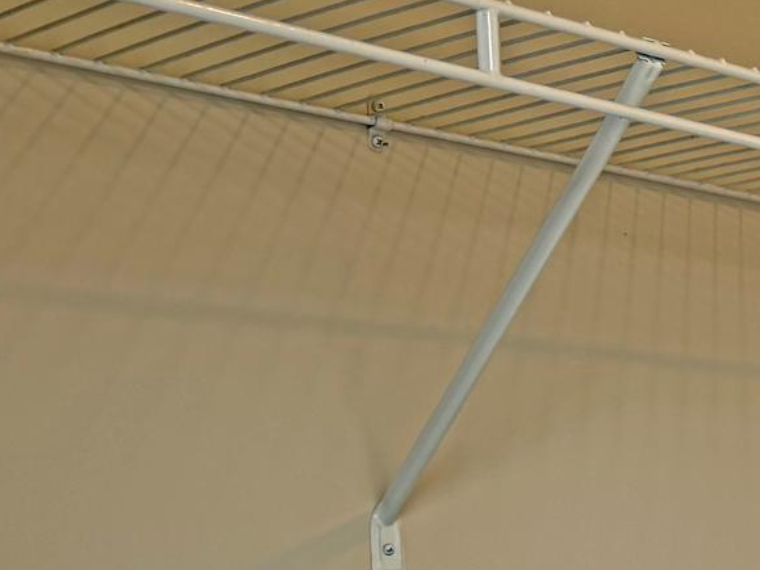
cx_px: 1269
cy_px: 647
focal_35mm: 85
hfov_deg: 19.0
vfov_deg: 16.8
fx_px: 1867
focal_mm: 6.76
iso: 64
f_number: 1.78
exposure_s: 1/148
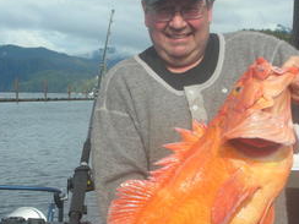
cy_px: 126
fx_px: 751
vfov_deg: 17.0
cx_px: 156
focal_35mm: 87
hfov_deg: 22.5
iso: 50
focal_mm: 8.8
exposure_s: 1/55
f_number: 10.5
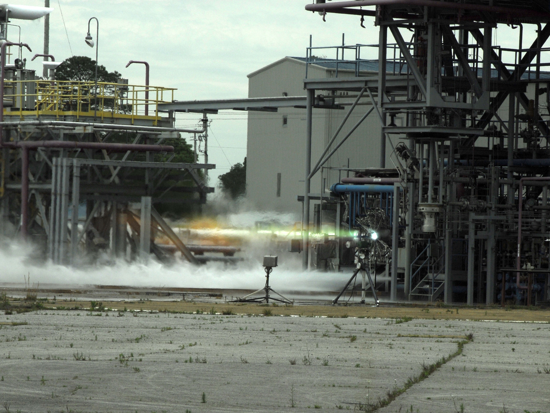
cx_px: 277
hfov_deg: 16.2
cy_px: 207
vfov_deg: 12.2
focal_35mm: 122
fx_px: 1931
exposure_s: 1/640
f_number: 13
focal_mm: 75
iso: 200
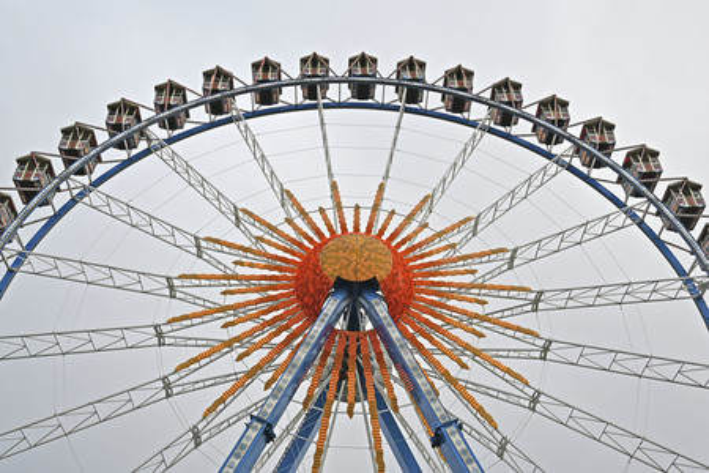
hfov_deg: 53.1
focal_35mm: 36
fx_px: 709
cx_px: 354
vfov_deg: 36.9
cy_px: 236
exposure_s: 1/250
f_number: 5.6
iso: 125
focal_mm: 24
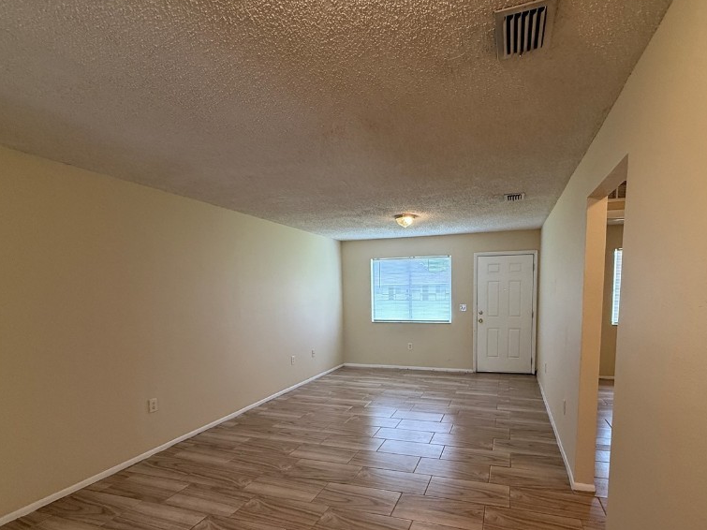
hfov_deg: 84.5
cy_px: 331
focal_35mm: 19
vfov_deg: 67.6
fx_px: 388
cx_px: 384
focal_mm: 2.22
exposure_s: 1/120
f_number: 2.2
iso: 160
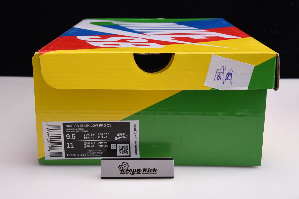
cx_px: 150
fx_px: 482
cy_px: 100
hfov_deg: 34.5
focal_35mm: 58
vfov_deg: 23.4
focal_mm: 58
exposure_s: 1/125
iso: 100
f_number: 11
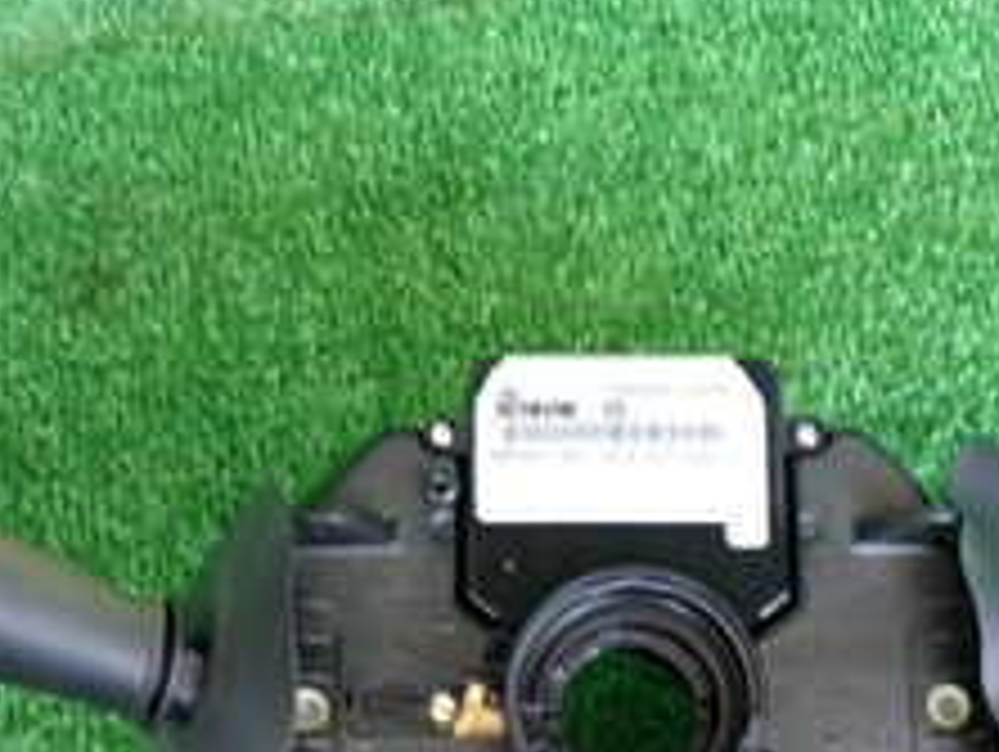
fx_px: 2340
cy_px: 509
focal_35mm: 81
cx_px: 652
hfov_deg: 24.0
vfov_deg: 18.2
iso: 320
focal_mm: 5.4
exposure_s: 1/30
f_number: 2.3
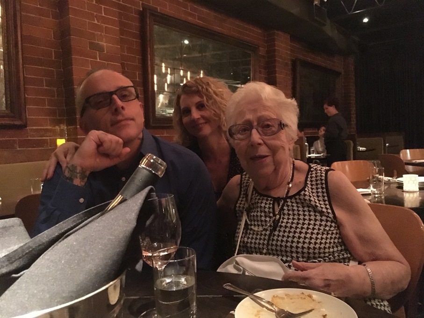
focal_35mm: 29
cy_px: 159
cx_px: 212
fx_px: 355
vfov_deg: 48.2
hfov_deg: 61.7
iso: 2000
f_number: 2.2
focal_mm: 4.15
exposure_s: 1/15
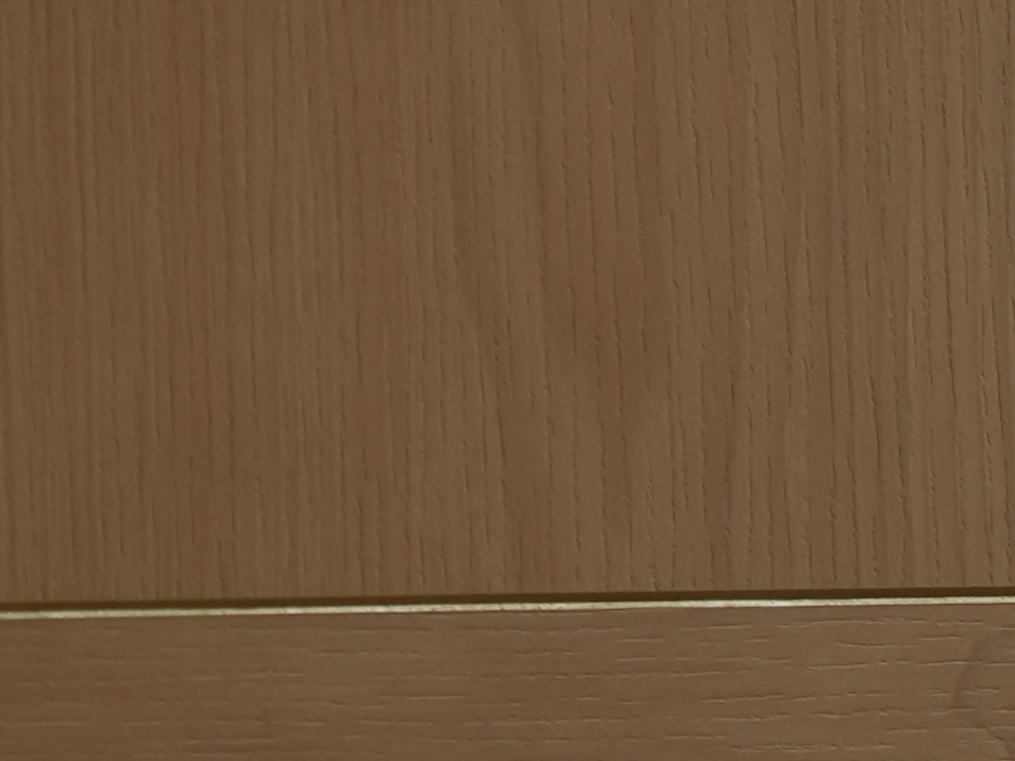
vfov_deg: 7.2
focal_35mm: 204
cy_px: -252
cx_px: -912
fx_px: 5982
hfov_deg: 9.2
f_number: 2
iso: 200
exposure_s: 1/40
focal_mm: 35
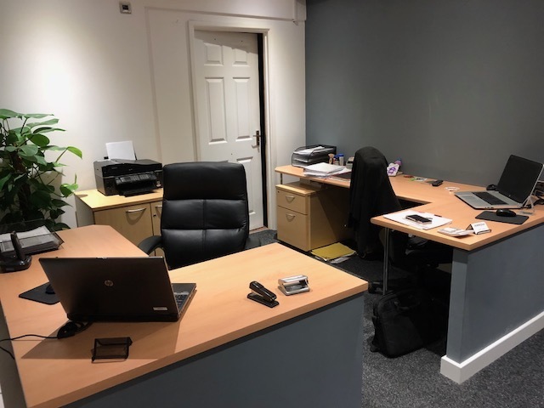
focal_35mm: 29
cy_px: 204
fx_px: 456
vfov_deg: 48.2
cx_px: 272
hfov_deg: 61.7
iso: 100
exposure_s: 1/14
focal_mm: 3.99
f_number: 1.8
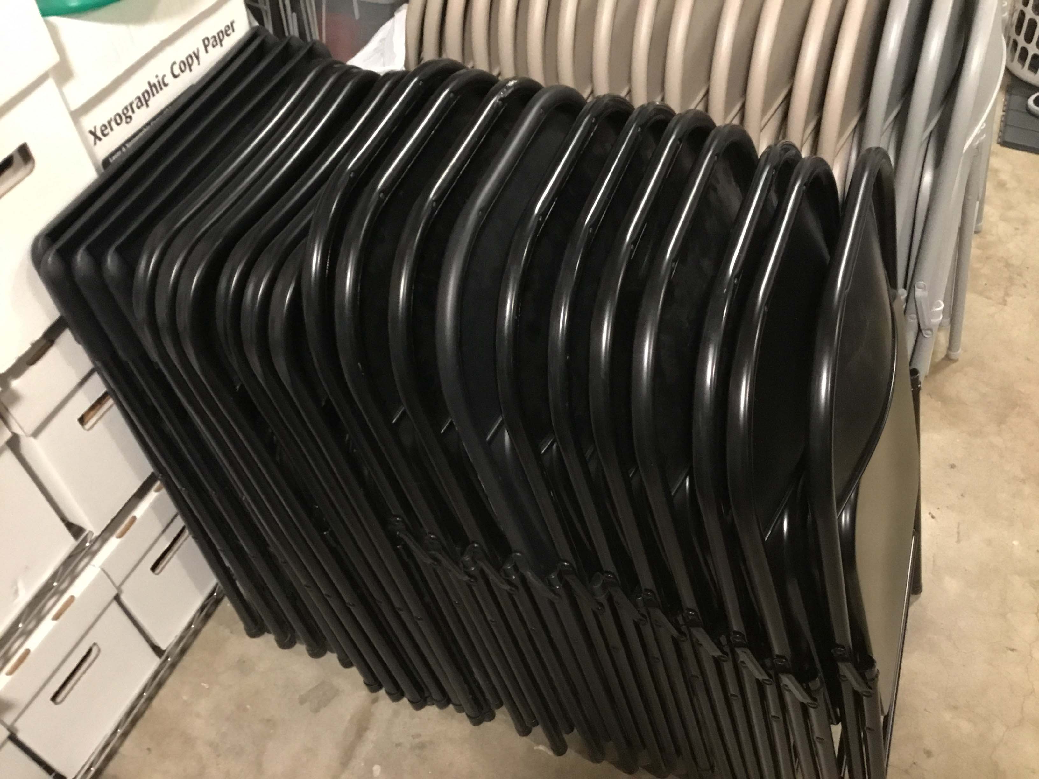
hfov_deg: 58.4
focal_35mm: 31
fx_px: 930
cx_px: 520
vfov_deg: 45.4
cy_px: 390
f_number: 2.4
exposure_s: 1/15
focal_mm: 3.3
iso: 500
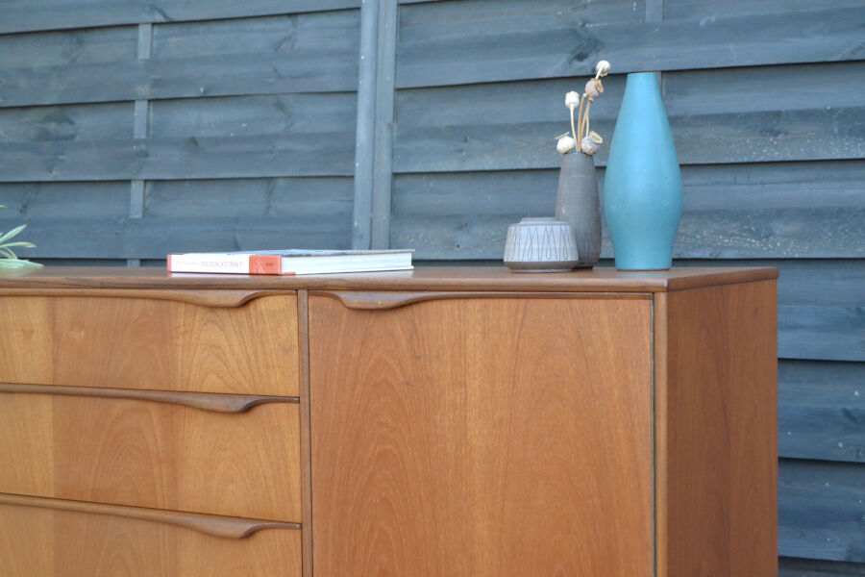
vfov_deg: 22.6
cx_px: 432
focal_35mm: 60
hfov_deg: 33.4
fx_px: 1442
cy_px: 288
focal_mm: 40
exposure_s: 1/250
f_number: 5
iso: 1600
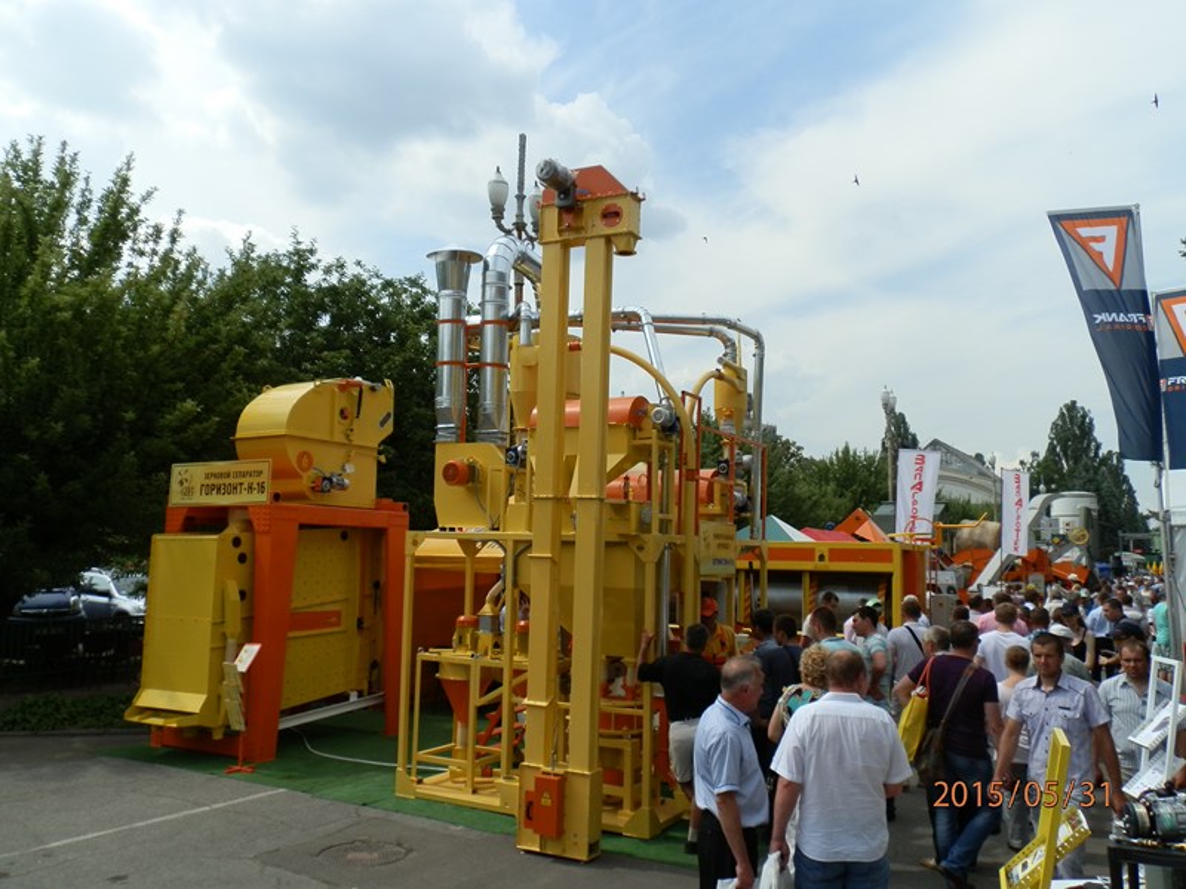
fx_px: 959
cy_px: 444
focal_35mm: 28
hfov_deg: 63.4
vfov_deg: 49.7
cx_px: 593
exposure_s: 1/1250
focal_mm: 5
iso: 64
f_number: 3.1
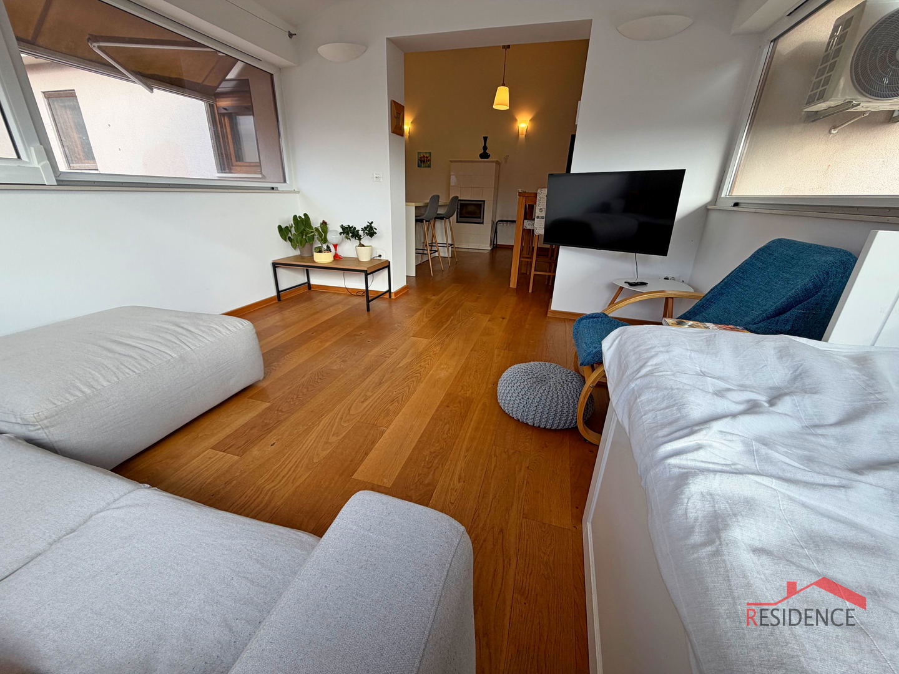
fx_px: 364
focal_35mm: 14
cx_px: 450
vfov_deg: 85.7
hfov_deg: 102.1
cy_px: 337
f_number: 2.2
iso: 50
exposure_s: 1/100
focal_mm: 2.22
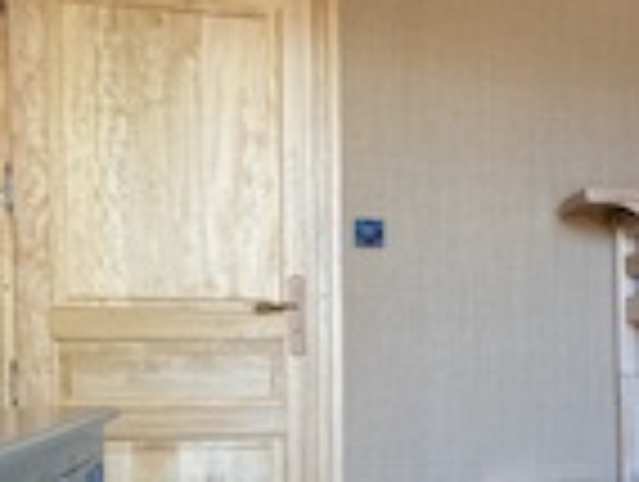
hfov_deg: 27.0
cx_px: 747
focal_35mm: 64
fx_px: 1183
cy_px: 426
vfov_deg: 22.5
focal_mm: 4.25
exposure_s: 1/121
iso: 125
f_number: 1.8
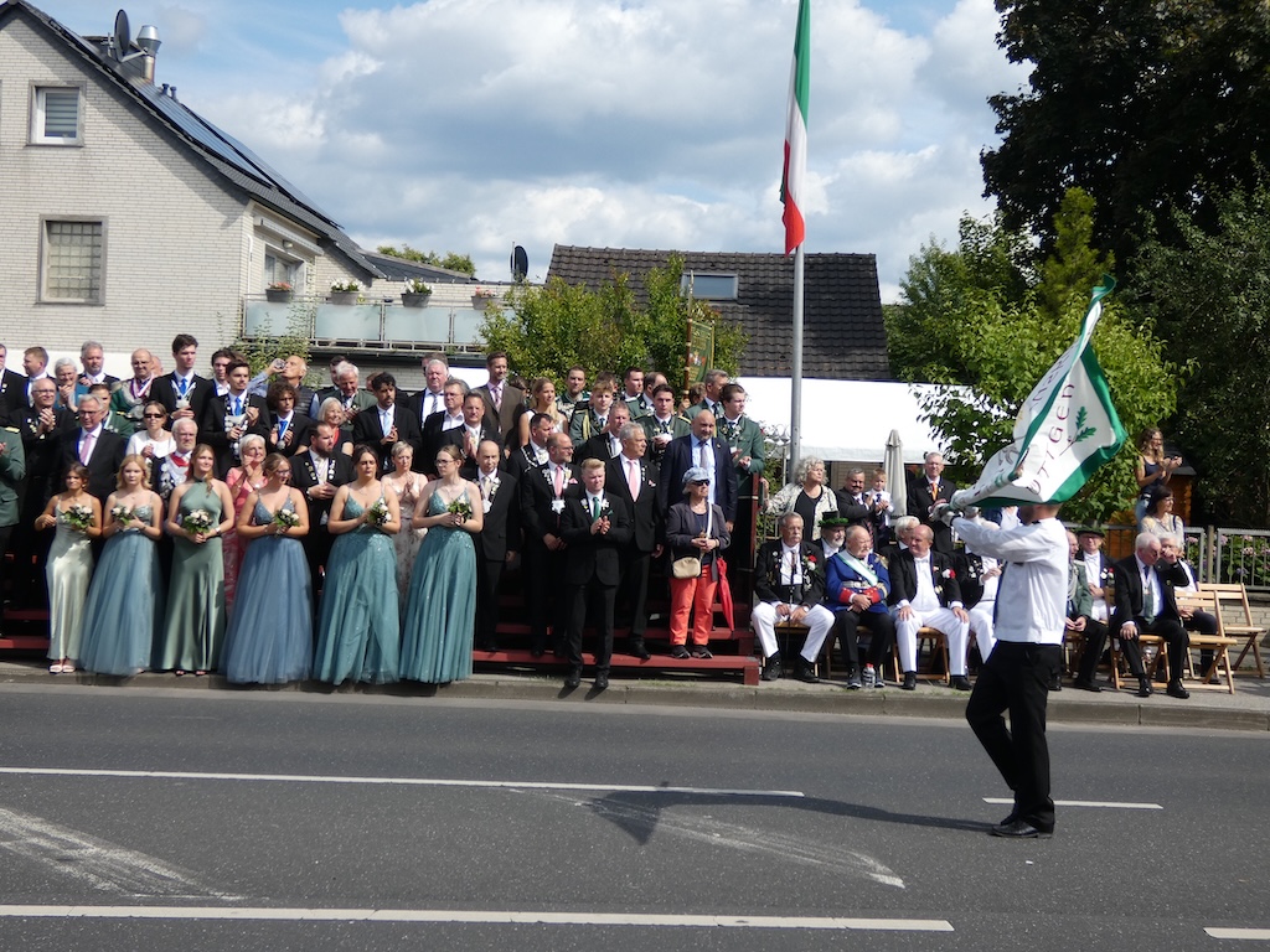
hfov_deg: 41.2
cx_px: 635
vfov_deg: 31.5
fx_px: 1688
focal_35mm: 46
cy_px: 476
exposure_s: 1/800
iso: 80
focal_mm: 8.2
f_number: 3.8
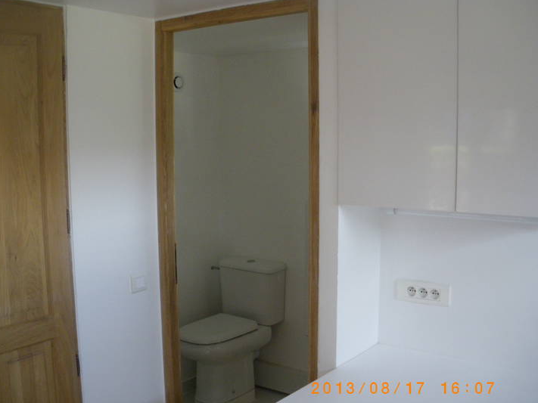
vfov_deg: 35.9
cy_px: 216
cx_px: 256
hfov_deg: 46.8
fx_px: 622
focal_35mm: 40
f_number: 3.5
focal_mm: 6.3
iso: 400
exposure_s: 1/50
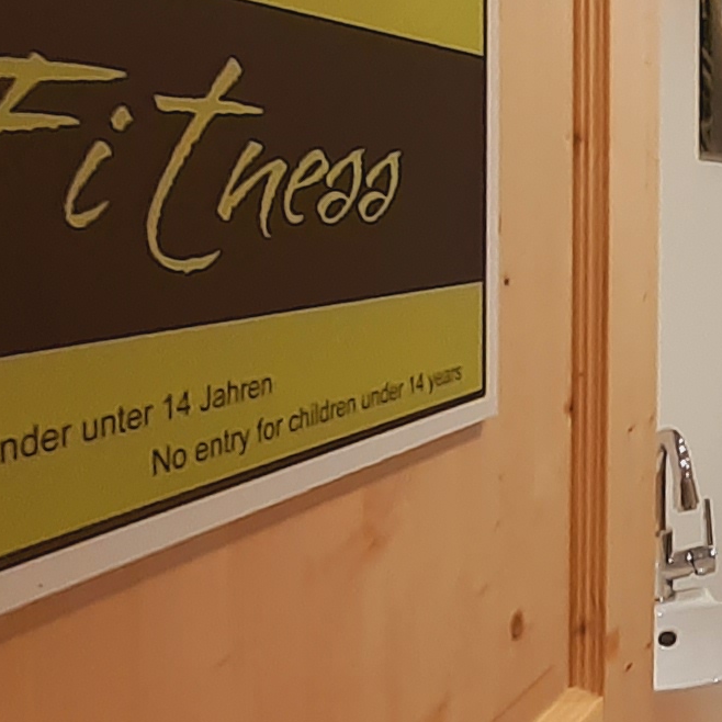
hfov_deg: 24.8
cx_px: 1175
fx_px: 1062
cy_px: 191
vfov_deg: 36.8
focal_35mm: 45
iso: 125
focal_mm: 1.13
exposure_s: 1/10
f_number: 2.2
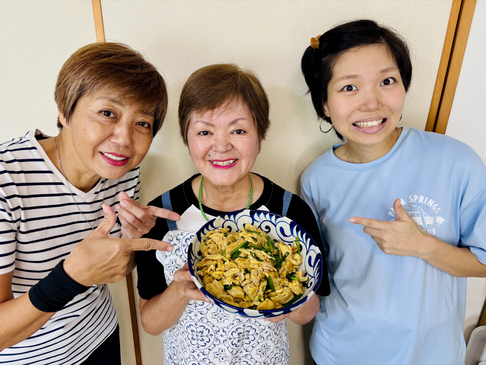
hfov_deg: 67.3
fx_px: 365
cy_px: 182
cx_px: 243
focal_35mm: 26
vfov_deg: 53.1
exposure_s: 1/60
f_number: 1.6
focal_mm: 5.96
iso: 125
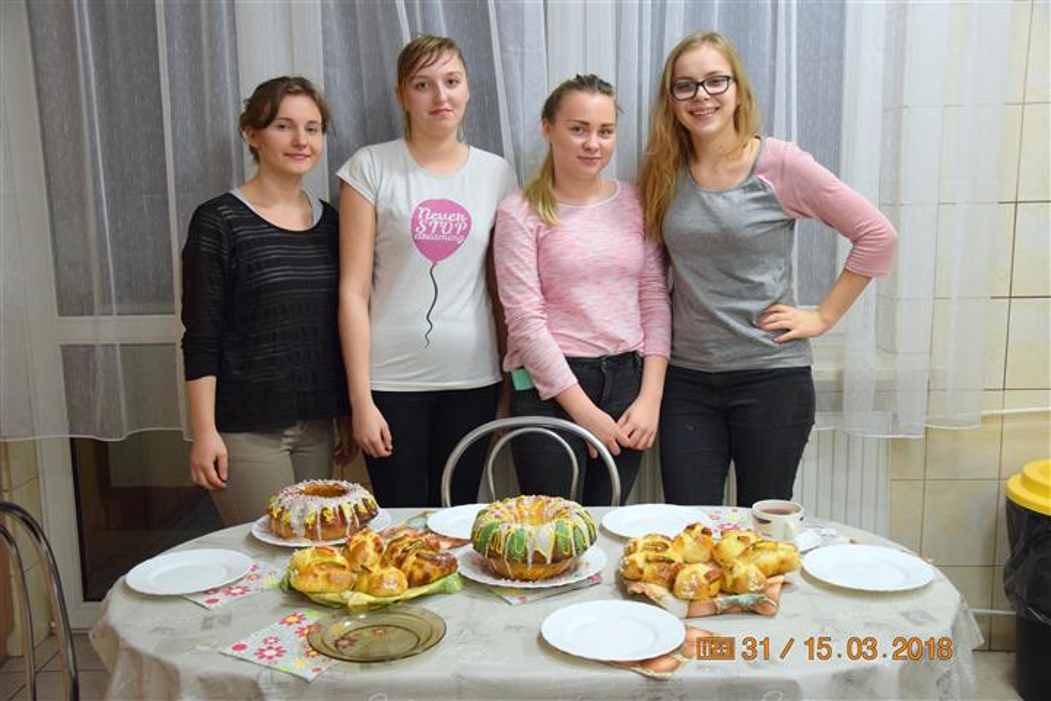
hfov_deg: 53.1
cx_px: 526
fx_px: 1051
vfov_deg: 36.9
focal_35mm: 36
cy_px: 350
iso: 1100
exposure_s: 1/60
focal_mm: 24
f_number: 3.8
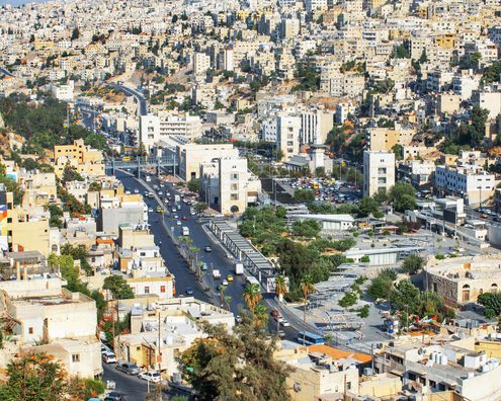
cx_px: 303
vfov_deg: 16.9
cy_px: 200
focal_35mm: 91
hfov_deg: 21.0
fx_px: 1349
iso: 400
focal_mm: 80
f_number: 14
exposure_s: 1/400
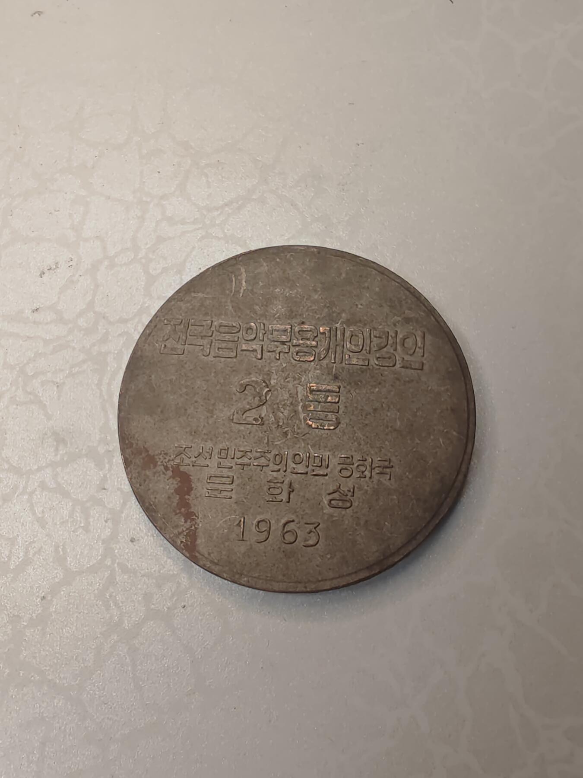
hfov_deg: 51.4
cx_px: 292
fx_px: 606
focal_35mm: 27
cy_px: 389
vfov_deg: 65.3
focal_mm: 1.82
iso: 200
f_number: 2
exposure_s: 1/50
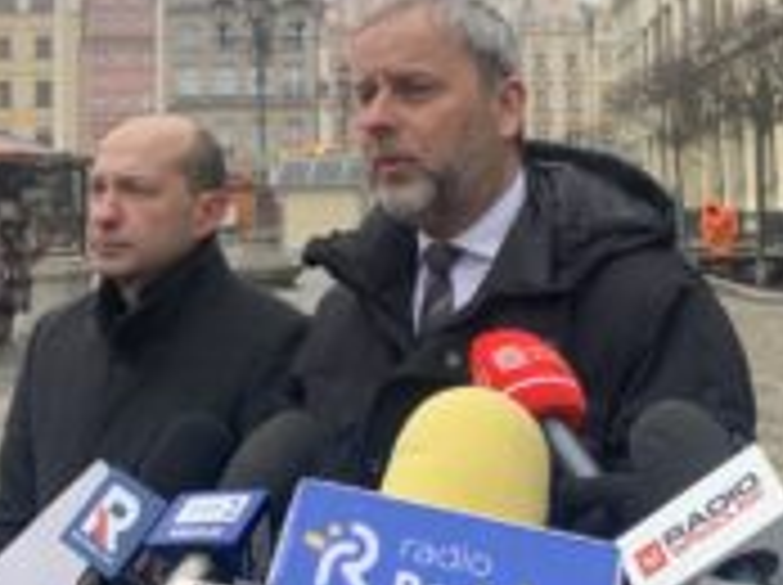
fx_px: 1197
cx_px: 475
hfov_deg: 36.1
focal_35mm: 53
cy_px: 122
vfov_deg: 27.0
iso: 25
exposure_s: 1/198
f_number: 1.8
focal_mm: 4.25
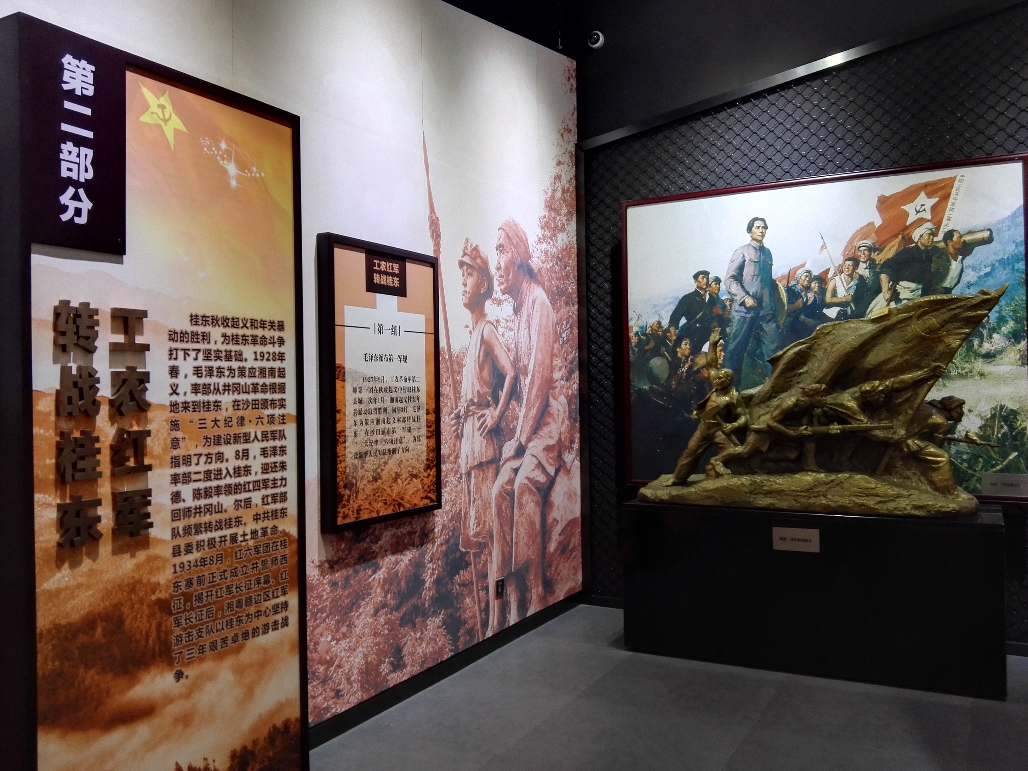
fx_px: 861
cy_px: 386
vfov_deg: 48.2
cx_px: 514
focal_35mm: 29
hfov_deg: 61.7
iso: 125
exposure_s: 1/33.3
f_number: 2
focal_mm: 3.8
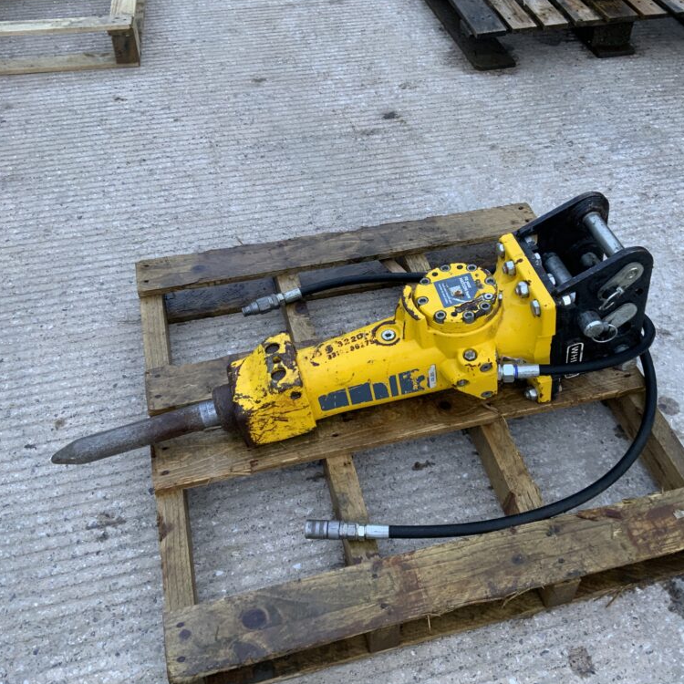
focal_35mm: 35
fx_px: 782
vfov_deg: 47.2
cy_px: 342
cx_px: 389
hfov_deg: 47.1
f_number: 1.8
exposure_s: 1/122
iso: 50
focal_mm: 3
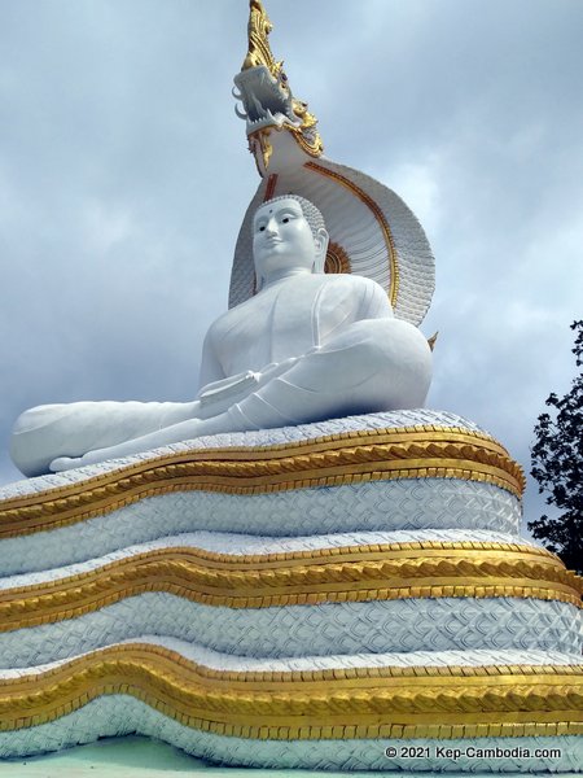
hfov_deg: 53.1
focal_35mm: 26
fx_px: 584
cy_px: 389
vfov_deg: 67.3
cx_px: 292
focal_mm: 3.93
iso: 40
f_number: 1.7
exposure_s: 1/2933
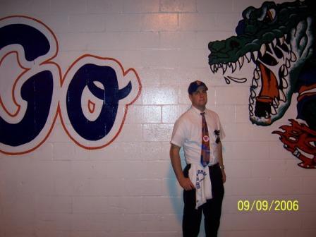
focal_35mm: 36
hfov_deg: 51.4
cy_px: 118
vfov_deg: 39.7
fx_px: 329
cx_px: 158
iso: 80
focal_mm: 6.2
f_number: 2.8
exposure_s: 1/60
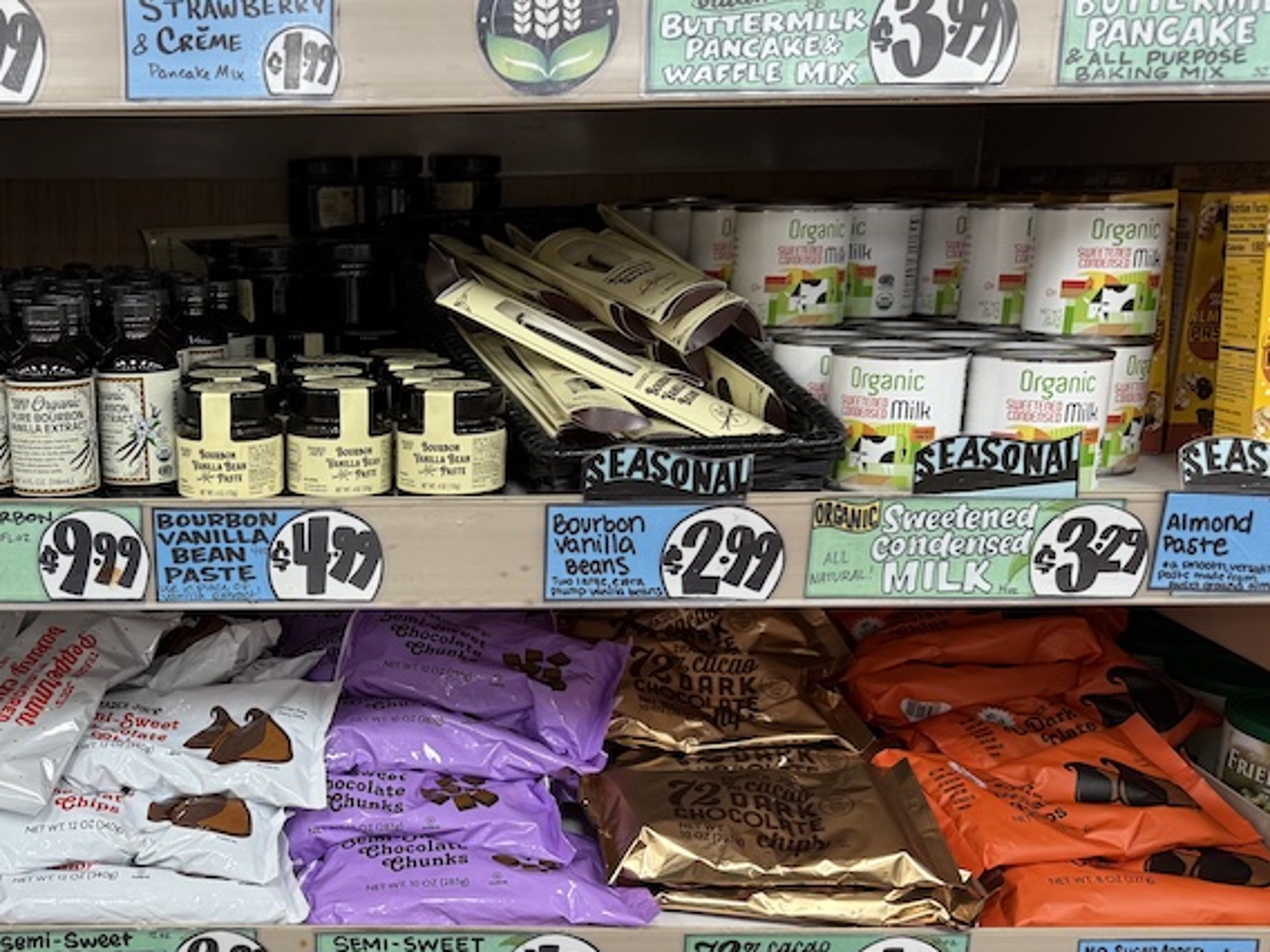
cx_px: 306
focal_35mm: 38
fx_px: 1394
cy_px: 573
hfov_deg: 47.0
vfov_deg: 37.6
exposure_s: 1/75
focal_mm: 6.76
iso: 160
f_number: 1.78
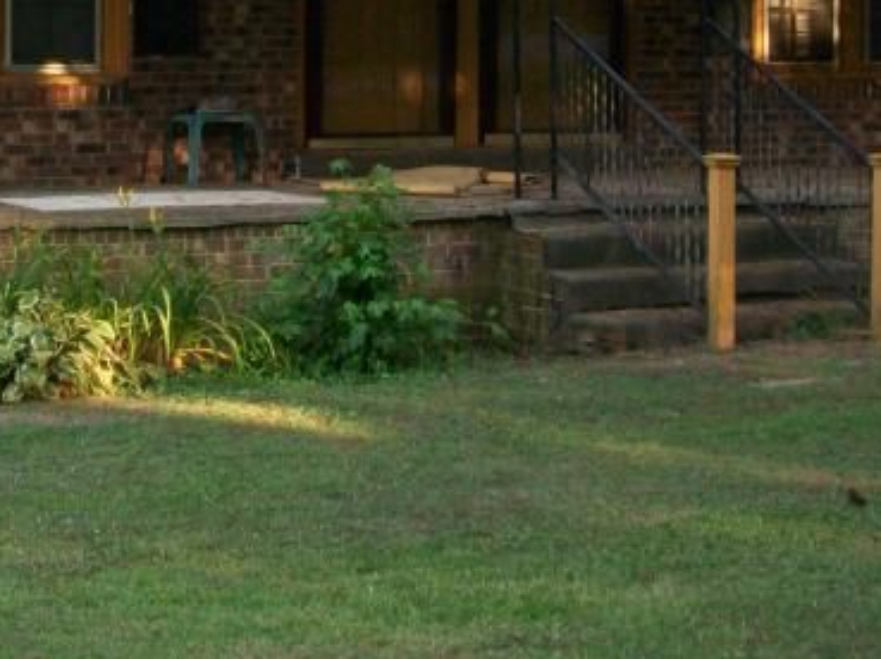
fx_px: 2543
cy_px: -43
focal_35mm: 100
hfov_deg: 19.5
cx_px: 244
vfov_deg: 14.5
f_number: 2.7
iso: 64
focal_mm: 6
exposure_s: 1/100
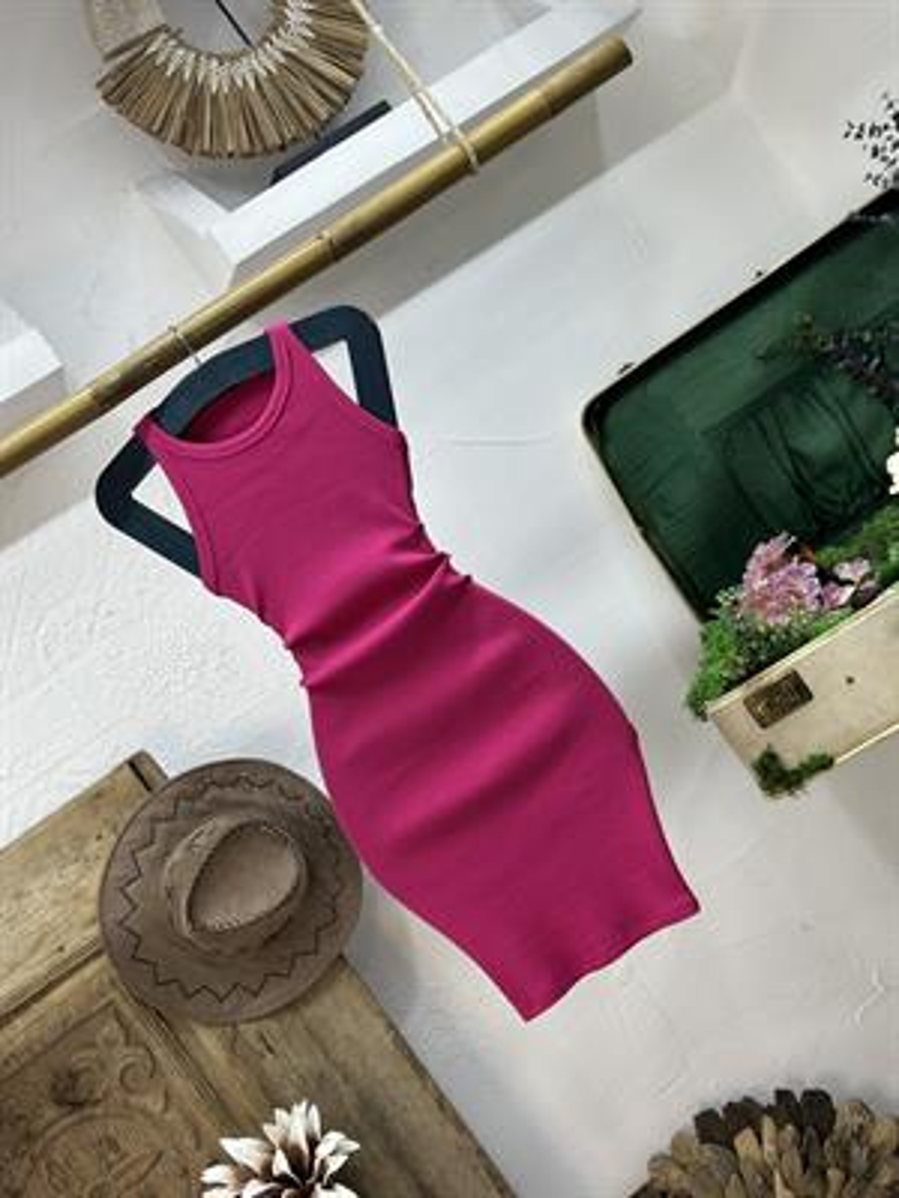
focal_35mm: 48
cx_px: 450
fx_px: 1662
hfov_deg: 30.3
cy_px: 599
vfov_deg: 39.7
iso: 80
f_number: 1.78
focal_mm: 6.86
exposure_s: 1/100
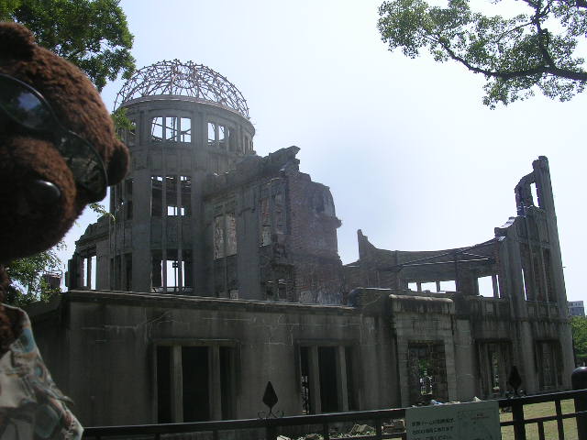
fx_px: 644
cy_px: 220
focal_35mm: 38
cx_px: 294
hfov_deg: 49.0
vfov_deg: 37.7
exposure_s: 1/368
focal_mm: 5.8
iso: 50
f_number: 5.6
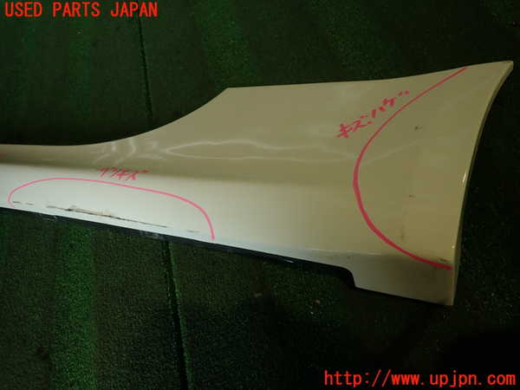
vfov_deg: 54.9
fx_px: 376
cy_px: 195
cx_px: 260
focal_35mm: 25
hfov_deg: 69.4
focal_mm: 4.5
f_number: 2
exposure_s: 1/60
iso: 100
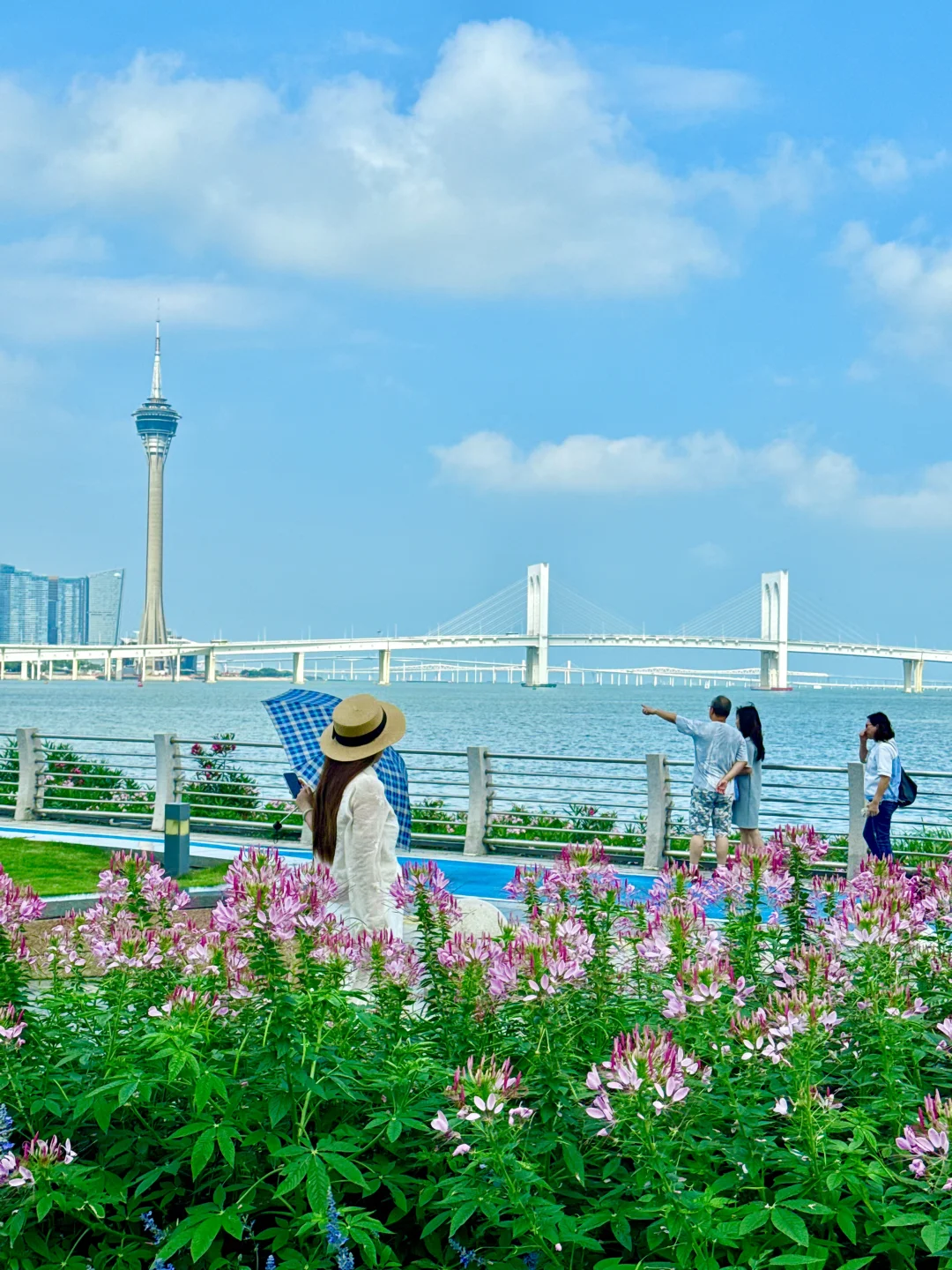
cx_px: 476
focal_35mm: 48
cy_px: 635
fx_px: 1760
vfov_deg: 39.7
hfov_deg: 30.3
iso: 64
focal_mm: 6.86
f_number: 1.78
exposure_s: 1/5376
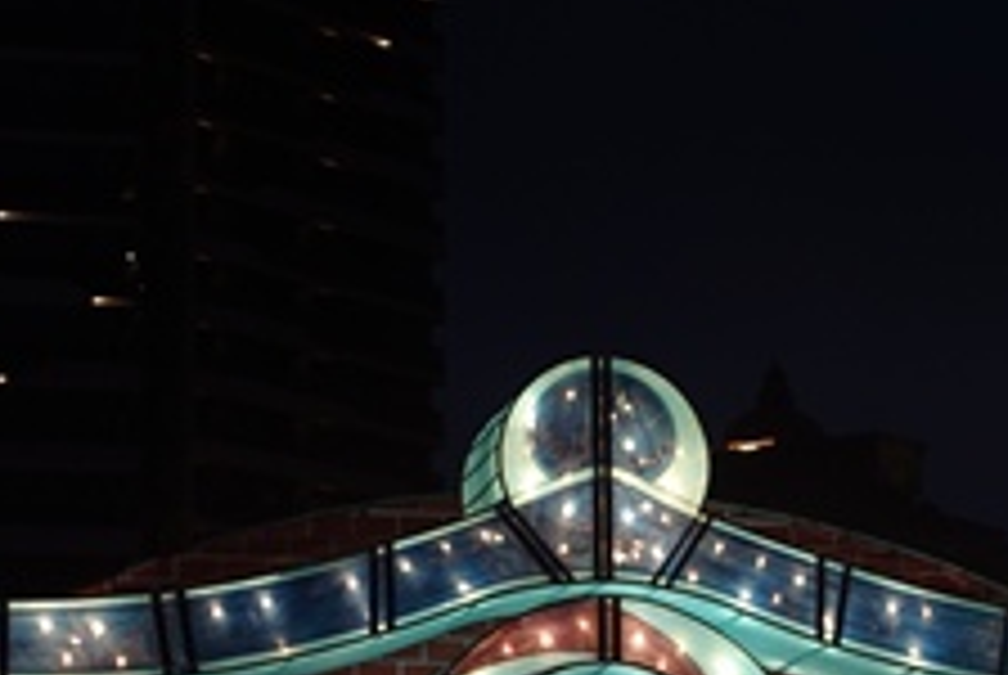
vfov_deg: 8.7
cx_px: 644
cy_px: 844
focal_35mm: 157
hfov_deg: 13.1
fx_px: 4402
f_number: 2.8
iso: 125
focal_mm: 20.05
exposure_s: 1/20
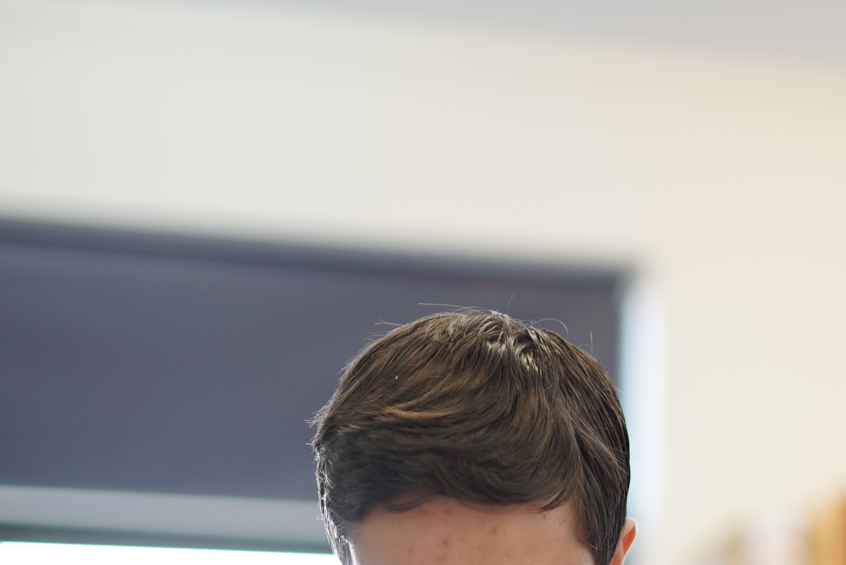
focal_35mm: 120
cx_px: 829
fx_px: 2821
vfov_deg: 11.3
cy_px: 625
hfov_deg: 16.7
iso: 250
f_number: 1.4
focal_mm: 50
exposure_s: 1/160
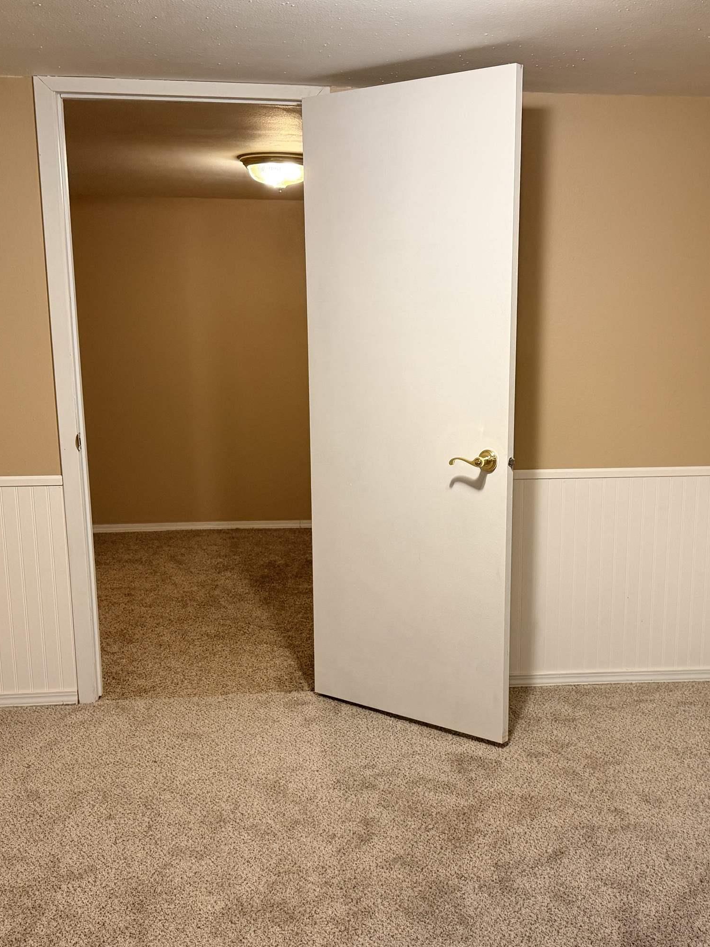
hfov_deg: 38.5
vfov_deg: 50.0
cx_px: 429
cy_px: 530
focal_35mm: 37
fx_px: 1012
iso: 250
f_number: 1.78
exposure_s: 1/60
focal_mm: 6.76
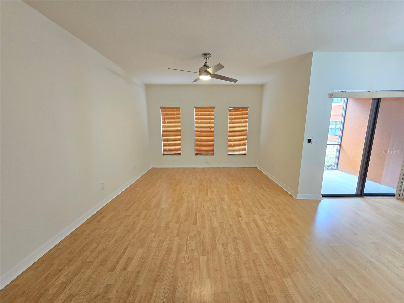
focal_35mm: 13
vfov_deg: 89.9
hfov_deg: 106.2
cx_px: 202
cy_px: 152
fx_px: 152
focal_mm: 2.2
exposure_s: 1/60
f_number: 2.2
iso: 250
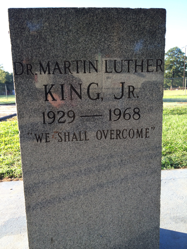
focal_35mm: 30
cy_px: 124
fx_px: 216
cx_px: 94
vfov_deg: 60.0
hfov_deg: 46.8
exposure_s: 1/238
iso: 32
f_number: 2.2
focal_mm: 4.12
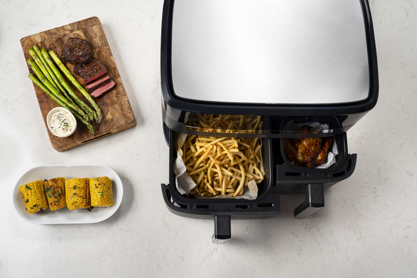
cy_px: 139
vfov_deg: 38.9
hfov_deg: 55.8
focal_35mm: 34
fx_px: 394
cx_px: 208
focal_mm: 34
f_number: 9
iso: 100
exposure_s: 1/160
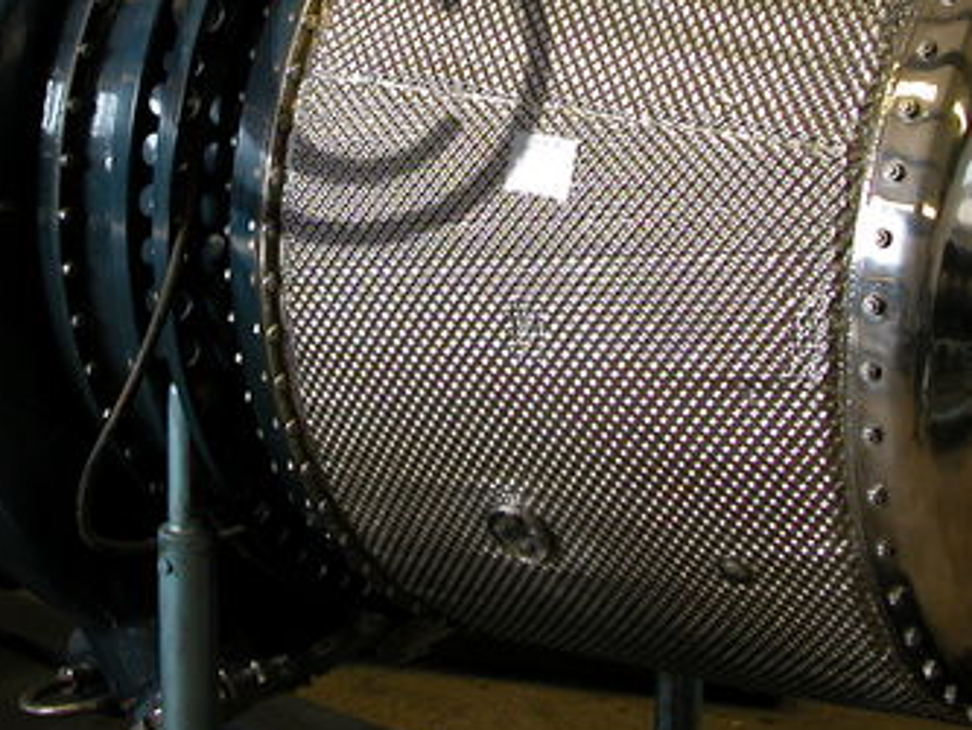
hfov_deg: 23.2
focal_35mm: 84
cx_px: 353
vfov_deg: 17.3
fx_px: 2360
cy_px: 55
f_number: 2.8
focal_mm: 8.9
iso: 100
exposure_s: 1/38.2
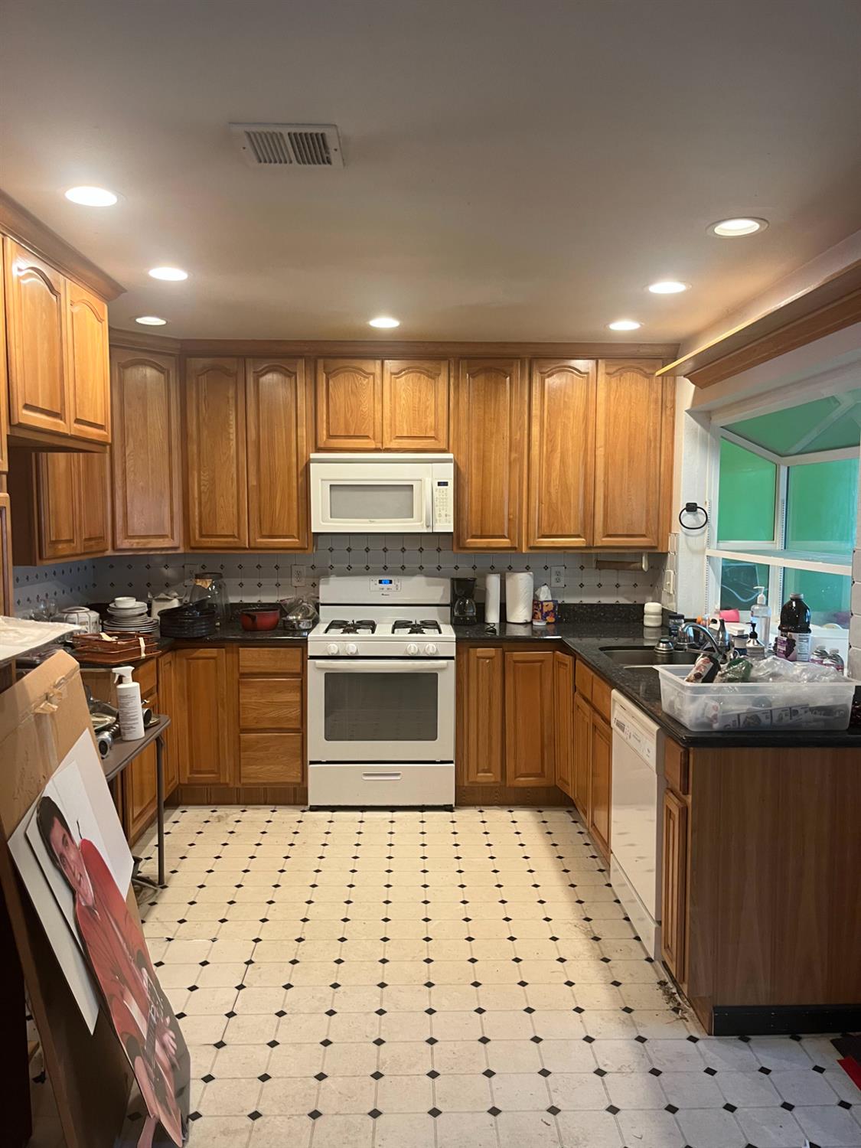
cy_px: 574
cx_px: 430
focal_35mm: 26
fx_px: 862
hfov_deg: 53.1
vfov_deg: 67.3
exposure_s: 1/60
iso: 125
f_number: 1.6
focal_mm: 5.1
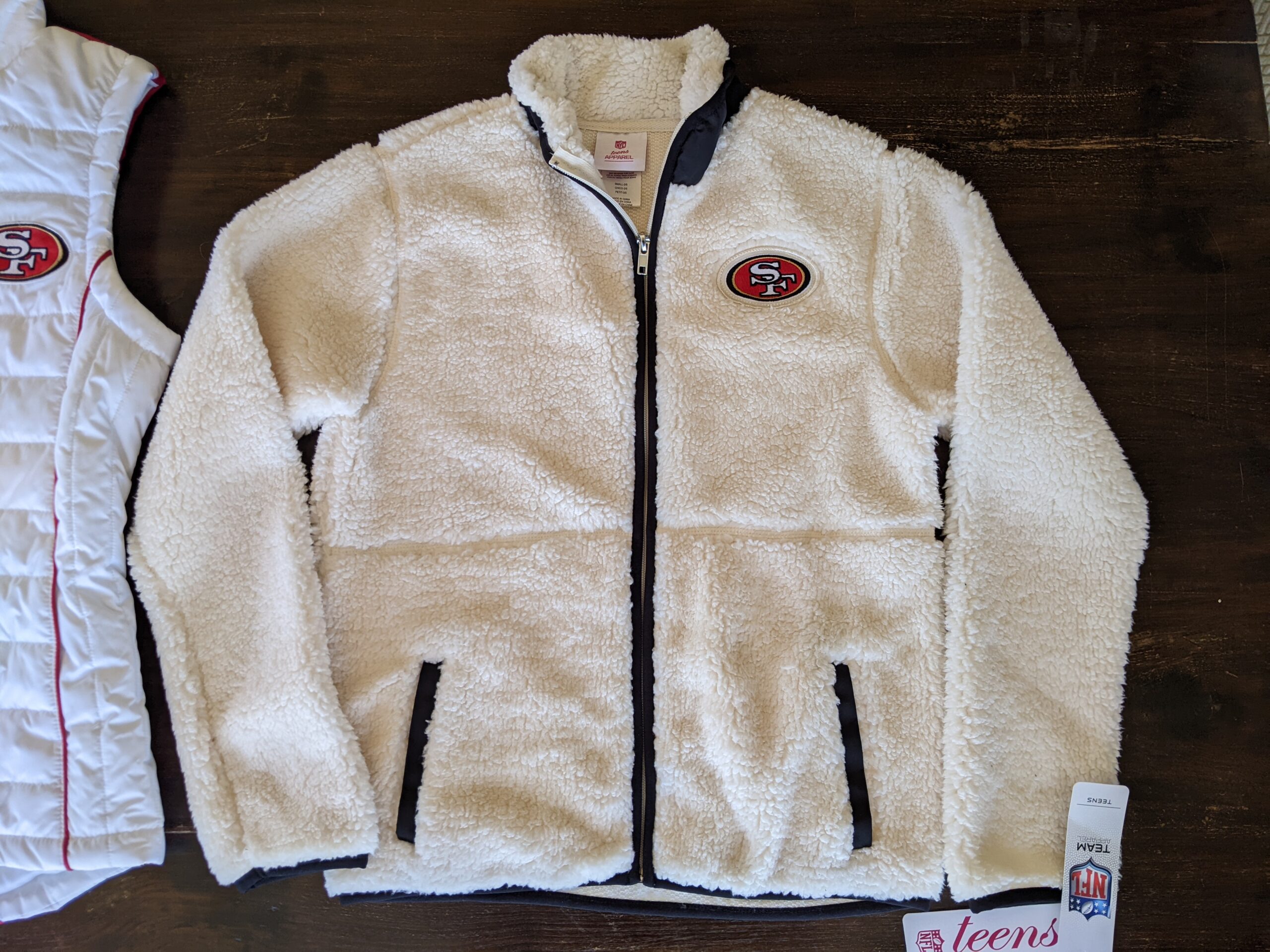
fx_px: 991
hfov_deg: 65.3
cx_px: 635
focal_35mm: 27
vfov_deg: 51.4
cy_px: 476
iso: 60
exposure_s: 1/120
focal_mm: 4.44
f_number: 1.8
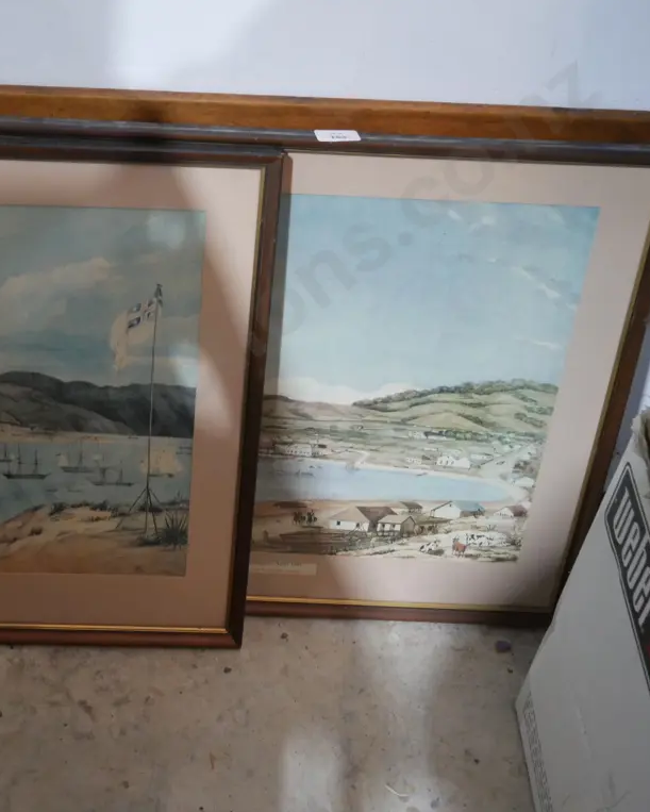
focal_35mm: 55
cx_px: 153
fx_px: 1322
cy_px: 405
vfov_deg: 34.1
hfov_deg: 27.2
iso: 2500
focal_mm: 21
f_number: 4.6
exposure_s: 1/60
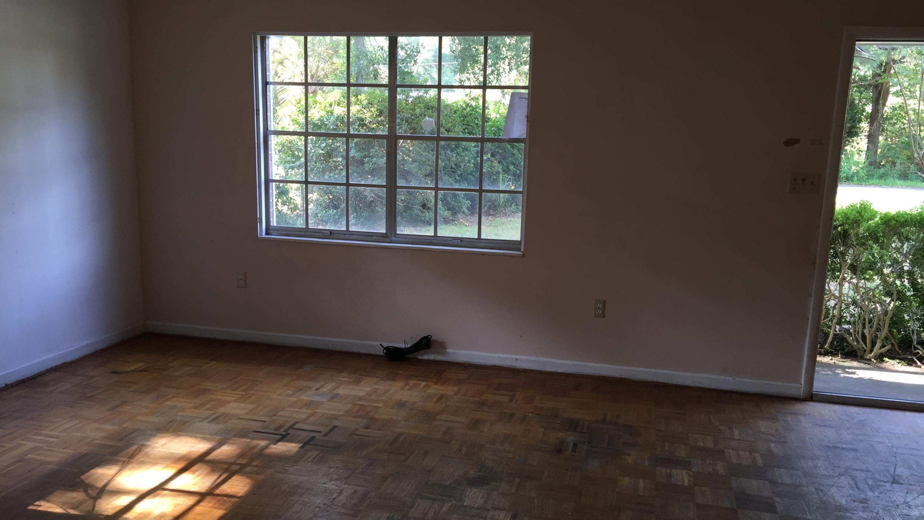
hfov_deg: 61.0
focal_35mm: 32
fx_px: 784
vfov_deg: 36.6
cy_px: 288
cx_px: 462
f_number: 2.2
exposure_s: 1/30
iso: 50
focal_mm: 4.15
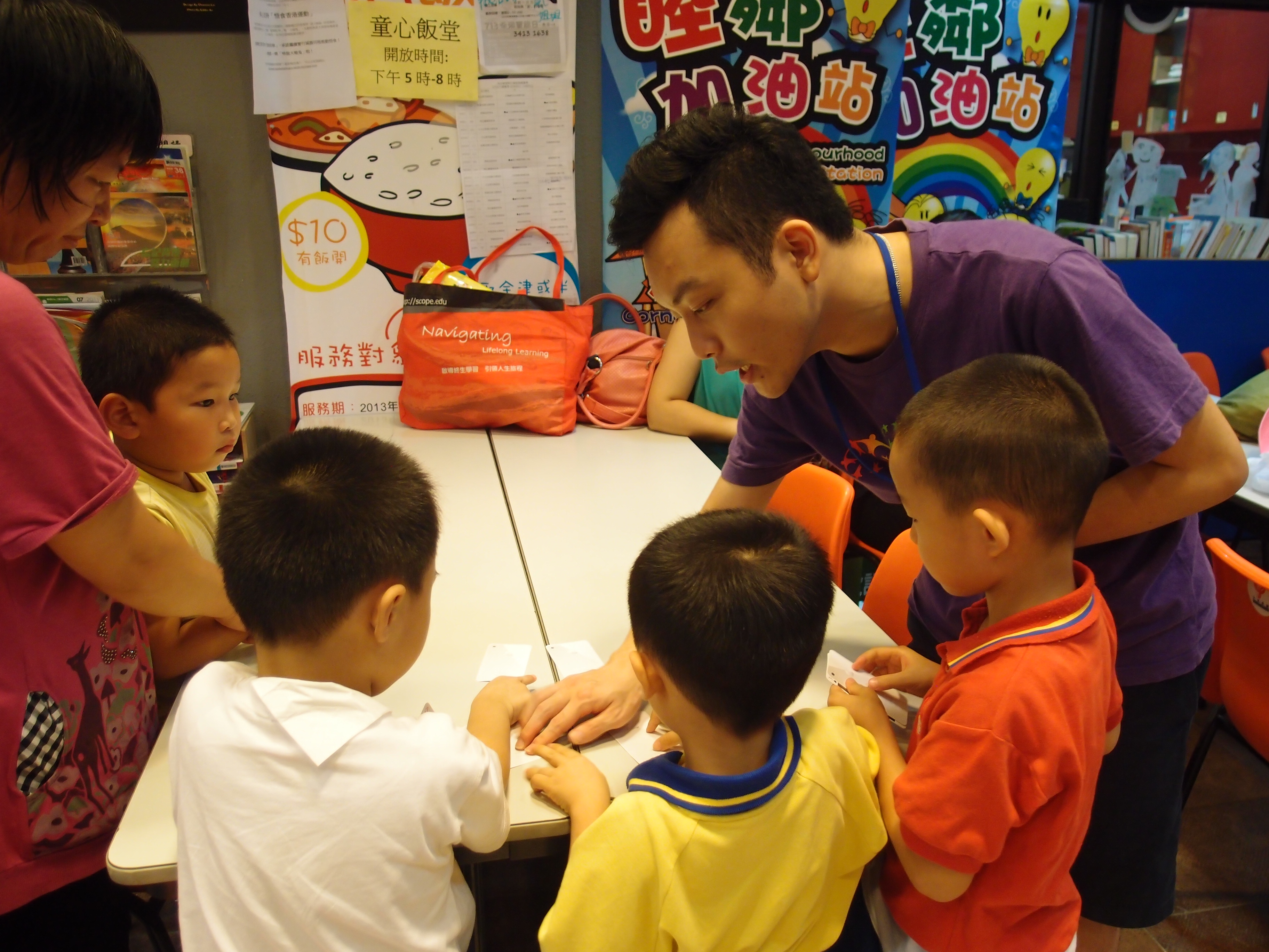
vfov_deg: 49.7
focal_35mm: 28
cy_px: 476
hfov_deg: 63.4
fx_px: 1026
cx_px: 634
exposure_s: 1/30
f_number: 1.8
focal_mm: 6
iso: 200
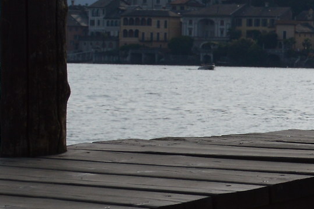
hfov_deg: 10.9
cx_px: 606
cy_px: 19
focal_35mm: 174
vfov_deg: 7.9
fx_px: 1517
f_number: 5.6
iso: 200
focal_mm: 26
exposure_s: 1/2500
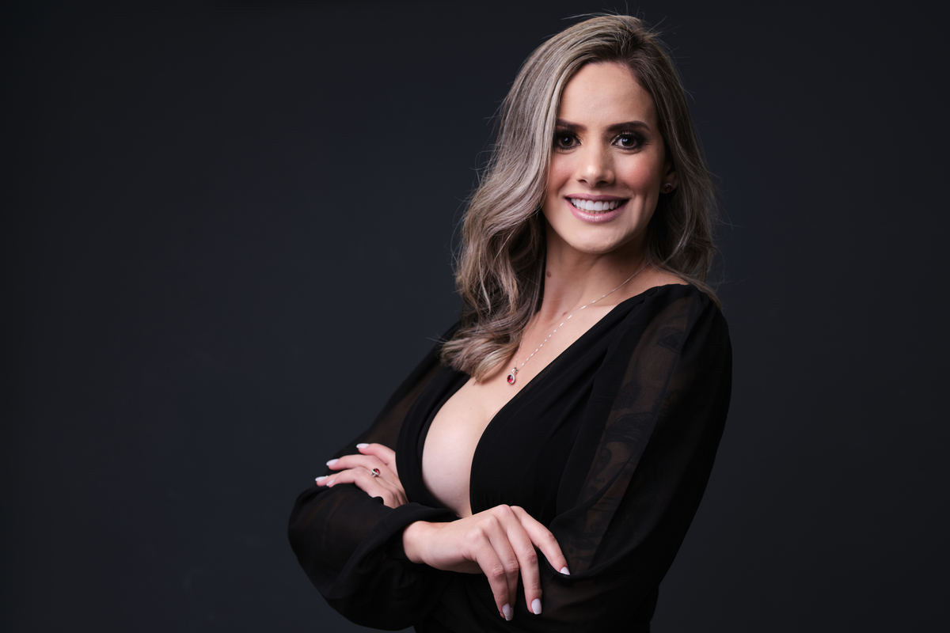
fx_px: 1979
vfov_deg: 18.2
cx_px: 475
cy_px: 316
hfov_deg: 27.0
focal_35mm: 75
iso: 160
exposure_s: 1/125
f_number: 3.6
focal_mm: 50
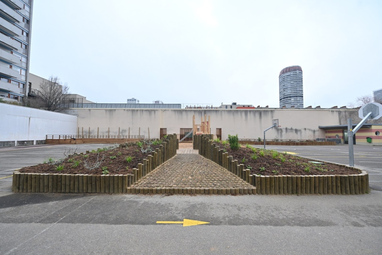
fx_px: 149
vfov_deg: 81.2
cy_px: 128
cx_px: 191
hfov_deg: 104.2
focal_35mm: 14
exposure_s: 1/125
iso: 160
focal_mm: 14
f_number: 4
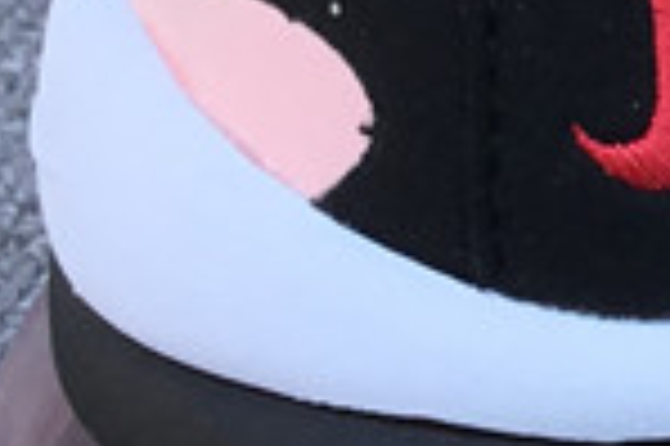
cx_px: 1309
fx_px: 3216
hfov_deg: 10.9
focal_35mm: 173
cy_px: -81
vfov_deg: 7.8
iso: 25
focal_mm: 3.3
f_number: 2.4
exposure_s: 1/360
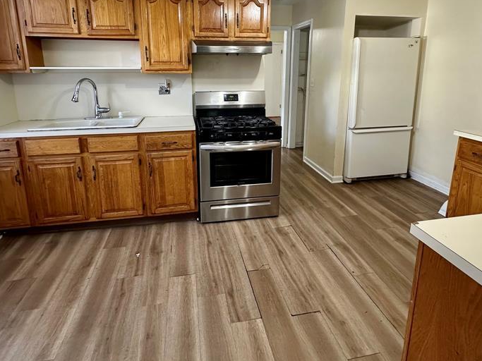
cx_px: 243
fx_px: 292
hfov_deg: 79.0
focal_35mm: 21
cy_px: 130
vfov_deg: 62.3
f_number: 2.2
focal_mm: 2.22
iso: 200
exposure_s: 1/60
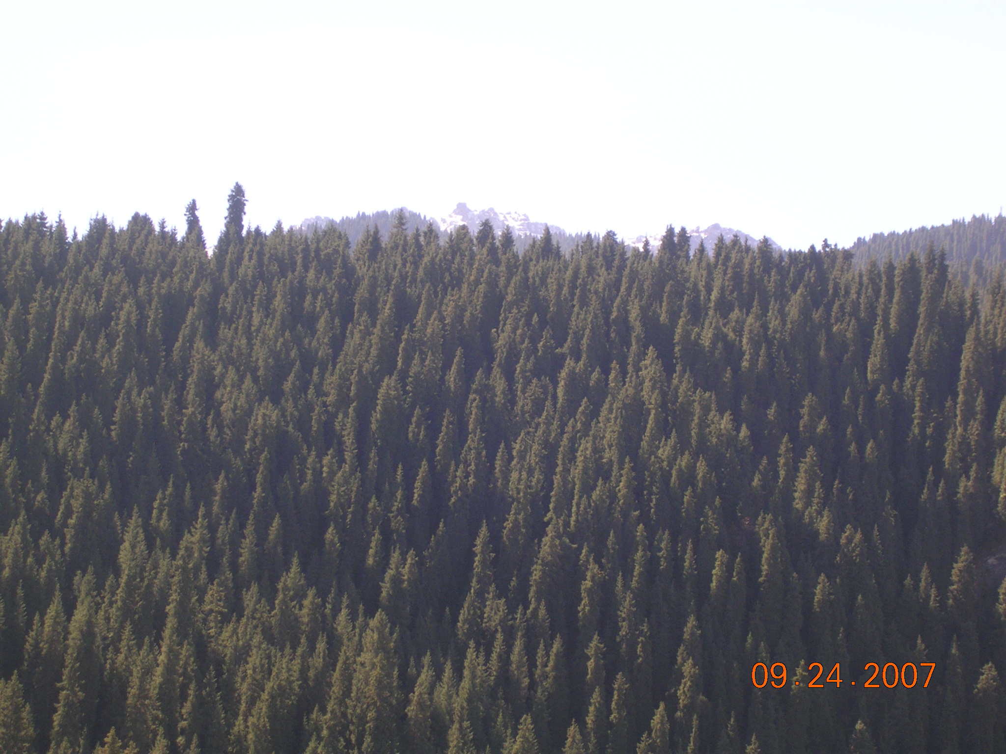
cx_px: 503
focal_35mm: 115
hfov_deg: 17.1
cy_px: 377
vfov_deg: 12.9
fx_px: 3342
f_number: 4.9
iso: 50
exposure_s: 1/124
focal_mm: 17.4
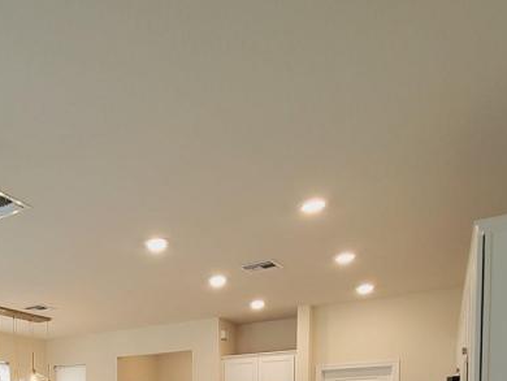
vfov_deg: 35.7
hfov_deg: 52.8
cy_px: 446
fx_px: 469
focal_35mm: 32
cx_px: 96
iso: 80
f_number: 2.2
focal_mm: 1.74
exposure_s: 1/60
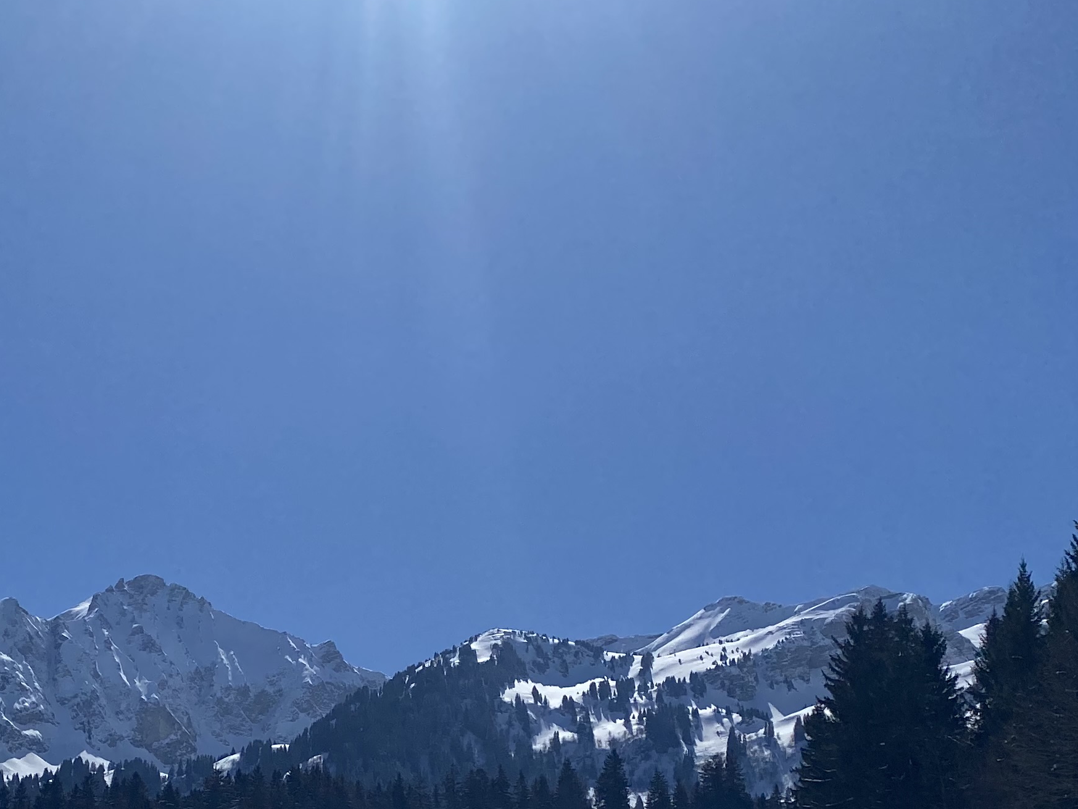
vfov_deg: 23.5
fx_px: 1868
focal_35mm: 60
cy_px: 797
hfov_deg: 31.7
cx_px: 302
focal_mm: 4.25
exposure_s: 1/16393
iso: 40
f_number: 1.8
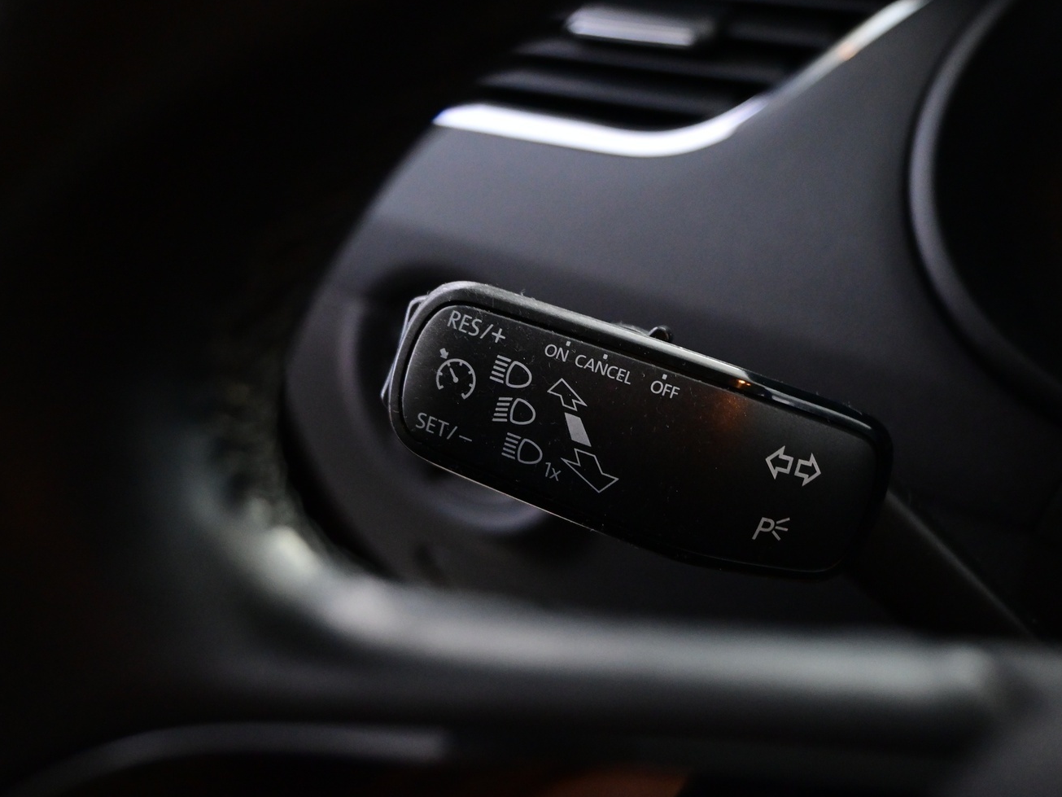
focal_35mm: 38
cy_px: 383
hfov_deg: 49.3
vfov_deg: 38.1
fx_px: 1154
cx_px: 592
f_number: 4
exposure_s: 1/30
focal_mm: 21
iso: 3200
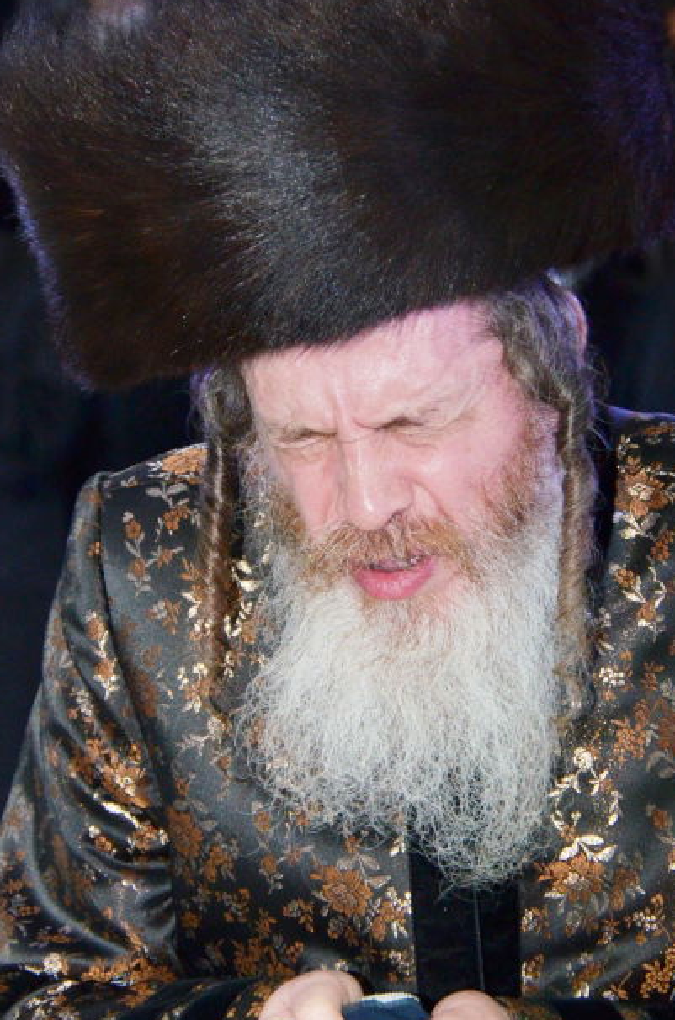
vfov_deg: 9.9
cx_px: 409
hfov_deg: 6.6
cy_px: 542
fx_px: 5880
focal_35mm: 208
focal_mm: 82
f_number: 5.6
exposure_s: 1/160
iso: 1250
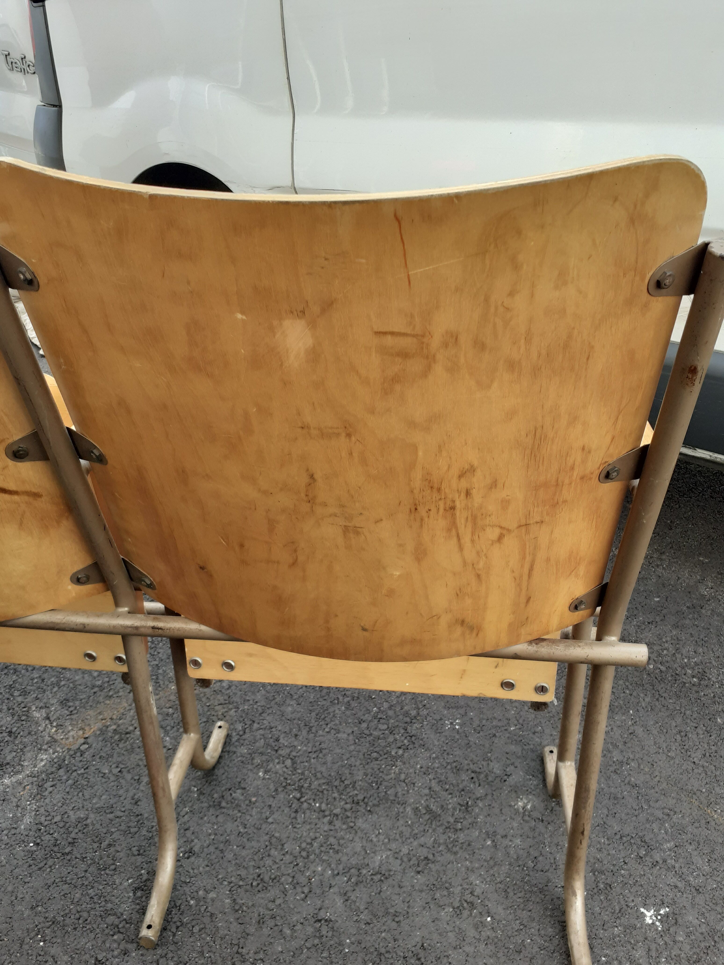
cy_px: 482
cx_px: 362
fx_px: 753
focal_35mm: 27
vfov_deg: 65.3
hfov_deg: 51.4
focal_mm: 3.6
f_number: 1.9
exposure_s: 1/190
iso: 40
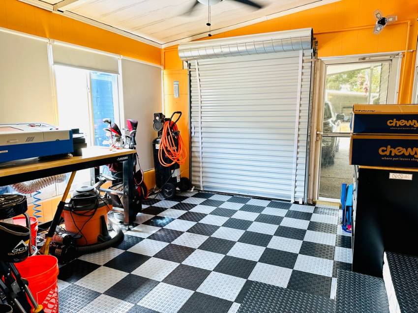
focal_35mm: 24
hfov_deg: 71.6
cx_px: 209
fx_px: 290
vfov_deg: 56.8
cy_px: 156
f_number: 1.78
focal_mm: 6.86
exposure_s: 1/60
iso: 125
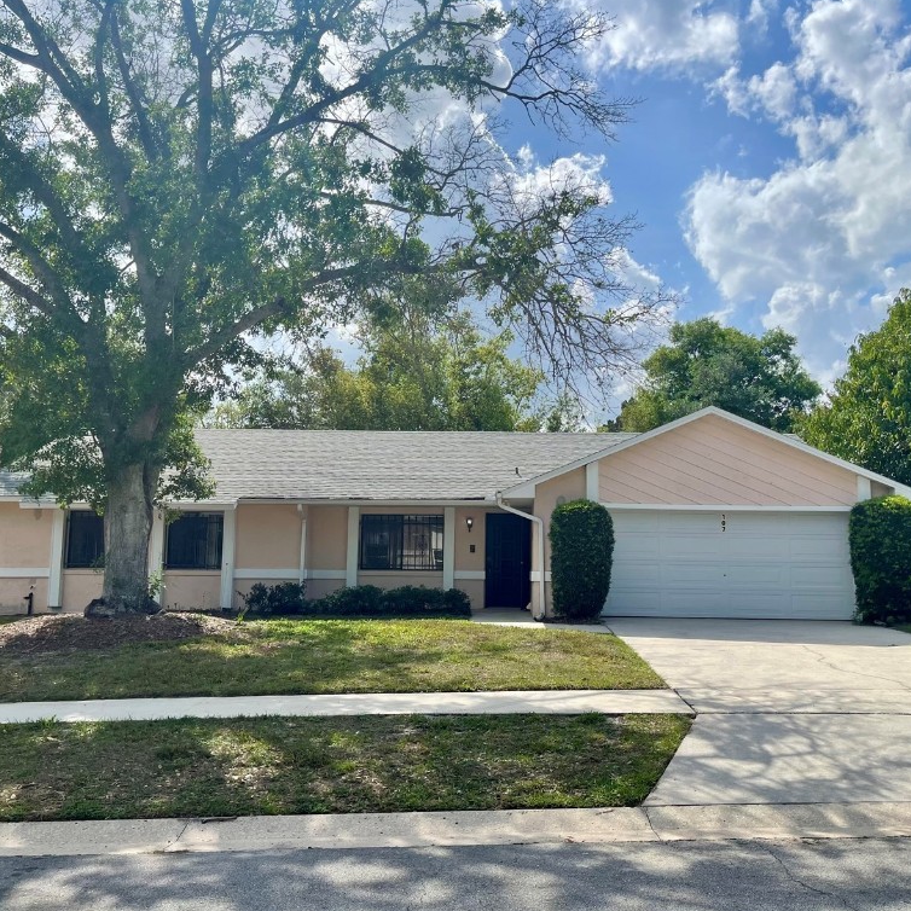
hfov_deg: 54.0
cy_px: 456
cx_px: 482
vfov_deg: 54.0
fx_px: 893
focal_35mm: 30
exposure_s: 1/5618
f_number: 1.6
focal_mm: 5.1
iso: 32
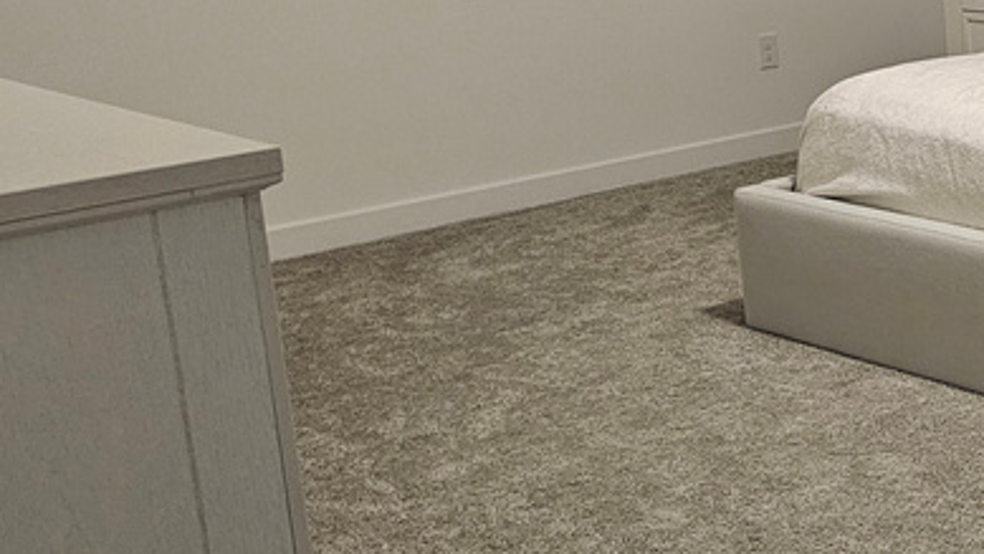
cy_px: 175
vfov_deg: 18.2
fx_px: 1722
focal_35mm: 66
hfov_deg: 27.4
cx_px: 1234
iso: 1000
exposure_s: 1/120
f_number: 1.7
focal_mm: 6.3
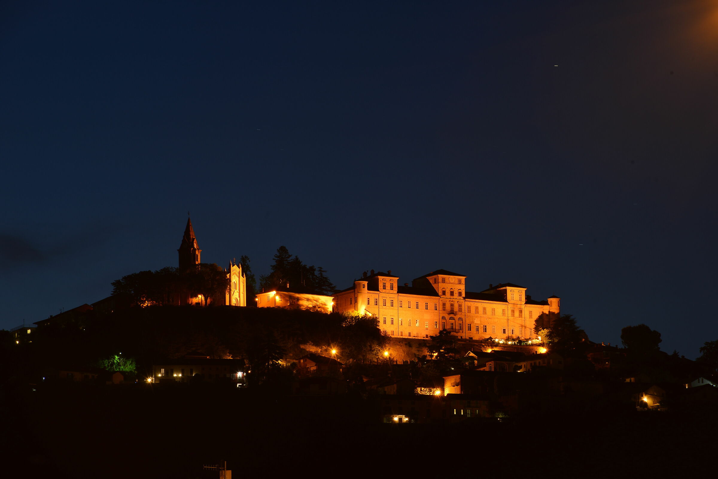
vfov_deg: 7.2
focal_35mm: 190
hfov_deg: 10.8
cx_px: 359
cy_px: 240
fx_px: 3789
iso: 125
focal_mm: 190
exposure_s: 20
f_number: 13
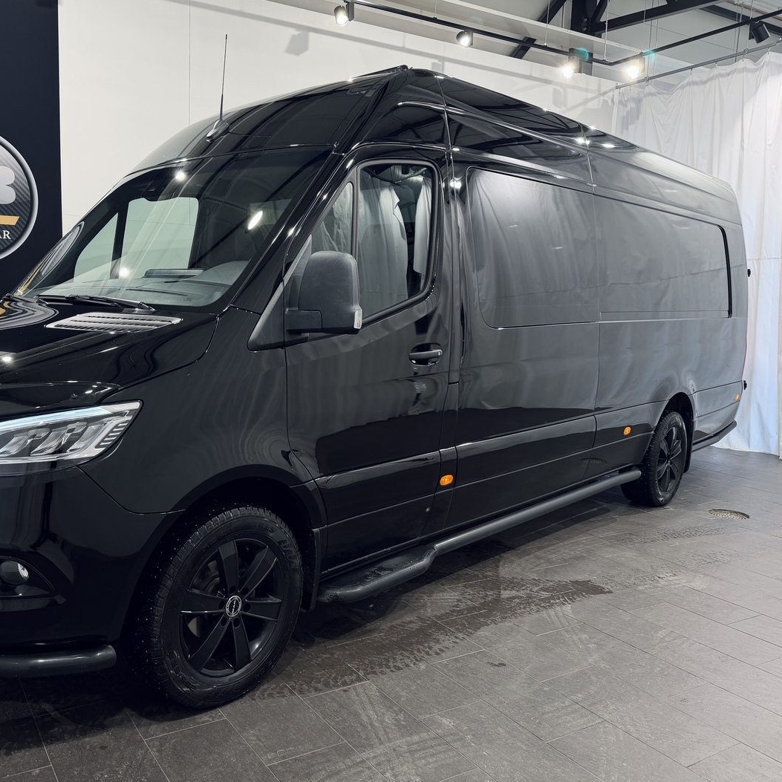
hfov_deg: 54.7
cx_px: 272
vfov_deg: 55.6
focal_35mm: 29
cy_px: 393
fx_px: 741
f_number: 1.78
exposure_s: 1/100
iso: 100
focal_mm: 6.76
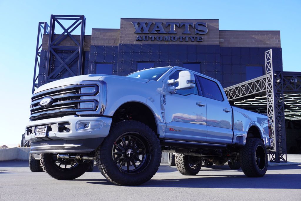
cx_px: 150
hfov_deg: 51.3
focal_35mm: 38
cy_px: 100
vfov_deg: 35.5
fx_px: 314
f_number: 7.1
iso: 100
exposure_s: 1/100
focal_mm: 25
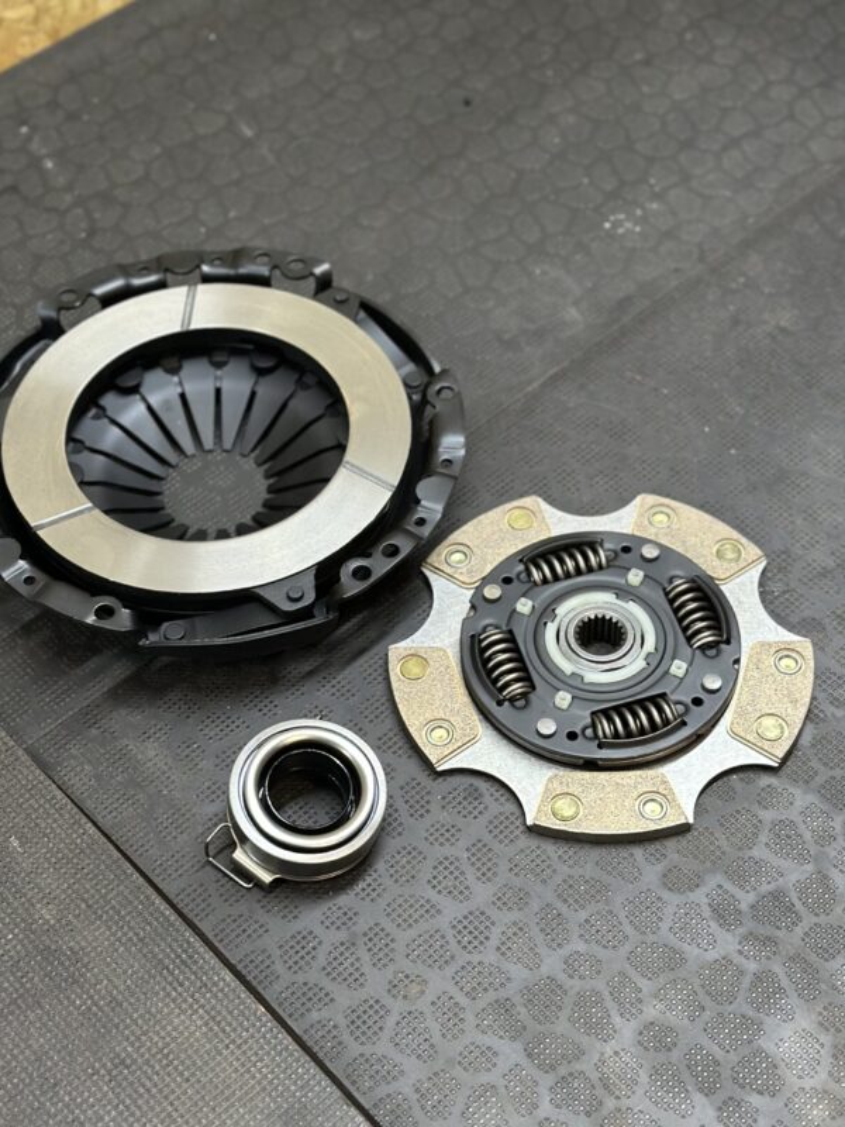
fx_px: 1562
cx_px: 422
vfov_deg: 39.7
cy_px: 564
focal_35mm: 48
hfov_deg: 30.3
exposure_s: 1/50
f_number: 1.78
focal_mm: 6.86
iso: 125
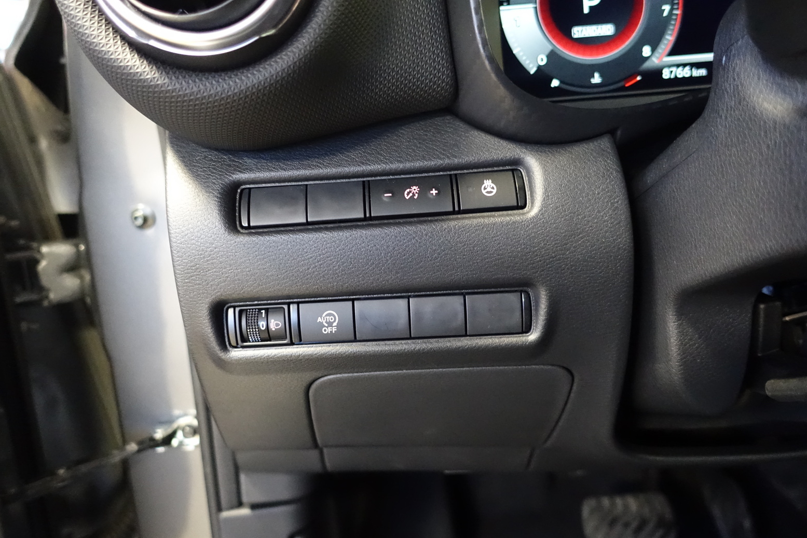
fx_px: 560
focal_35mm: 25
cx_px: 393
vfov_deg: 51.3
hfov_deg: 71.5
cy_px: 280
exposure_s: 1/40
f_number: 1.8
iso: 3200
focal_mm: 8.8
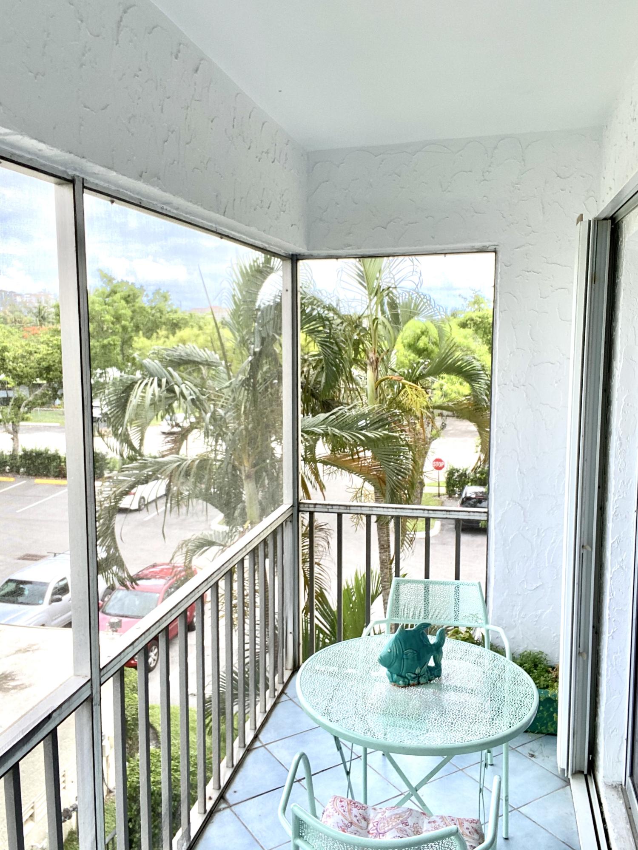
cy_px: 425
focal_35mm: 30
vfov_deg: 60.0
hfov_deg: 46.8
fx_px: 737
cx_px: 319
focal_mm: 2.71
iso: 32
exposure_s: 1/122
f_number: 2.2
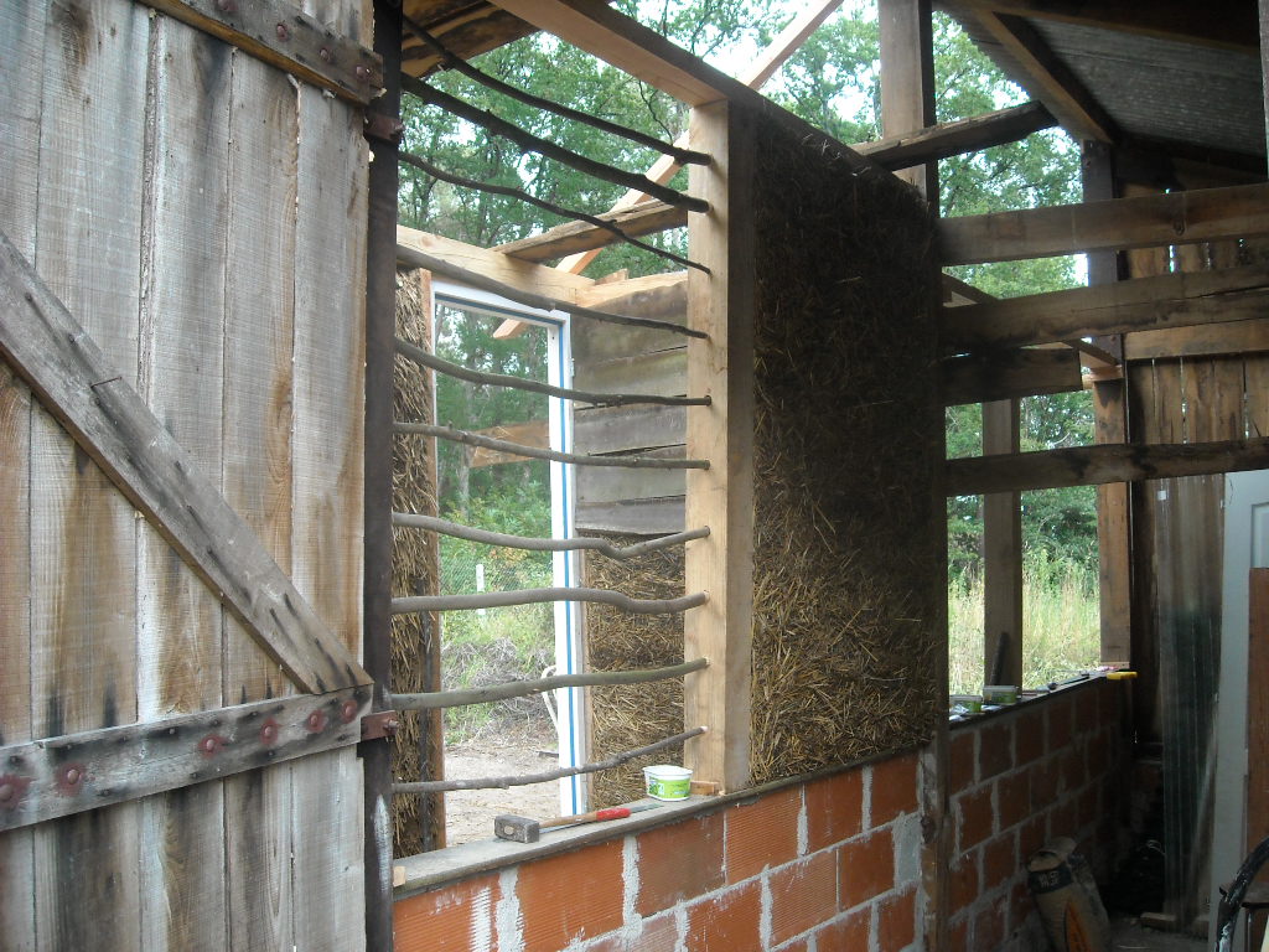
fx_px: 1283
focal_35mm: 35
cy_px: 476
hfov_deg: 52.6
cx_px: 634
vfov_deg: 40.7
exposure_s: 1/60
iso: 218
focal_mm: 5.7
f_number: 2.8
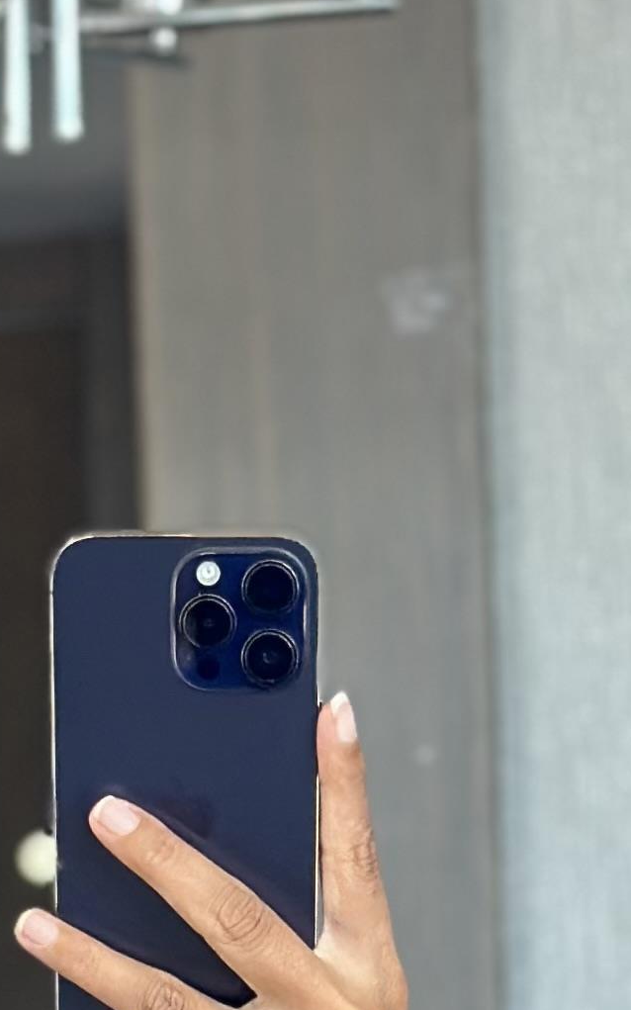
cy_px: 1892
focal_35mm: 201
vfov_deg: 9.8
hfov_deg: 6.5
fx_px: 5531
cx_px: -164
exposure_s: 1/117
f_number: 1.78
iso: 125
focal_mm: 6.86
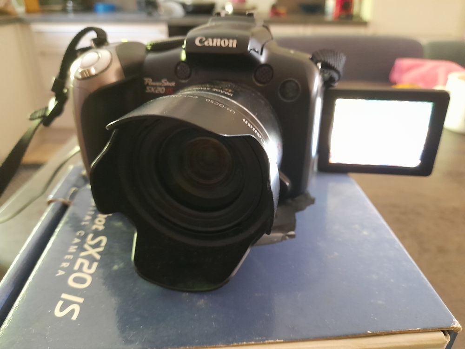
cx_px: 232
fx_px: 336
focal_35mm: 25
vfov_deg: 54.9
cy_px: 174
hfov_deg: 69.4
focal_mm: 4.6
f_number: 2
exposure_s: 1/10
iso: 800
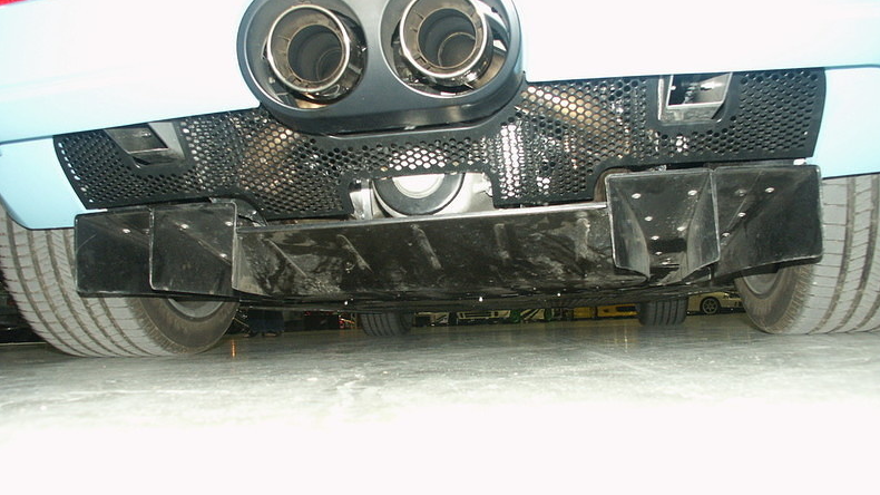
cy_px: 260
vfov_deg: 36.6
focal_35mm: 32
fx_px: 747
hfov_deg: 61.0
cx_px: 444
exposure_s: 1/45
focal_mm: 7.59
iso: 200
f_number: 2.8
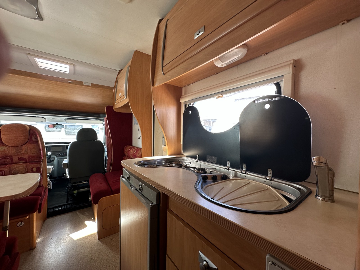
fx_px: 146
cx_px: 180
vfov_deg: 85.7
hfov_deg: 102.1
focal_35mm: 14
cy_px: 135
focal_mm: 2.22
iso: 80
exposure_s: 1/99
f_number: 2.2
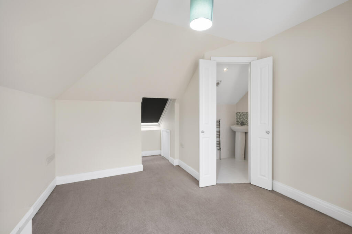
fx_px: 151
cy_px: 117
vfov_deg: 75.4
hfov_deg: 98.6
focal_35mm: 16
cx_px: 176
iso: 200
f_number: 16
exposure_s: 1/1.67
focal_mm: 15.5
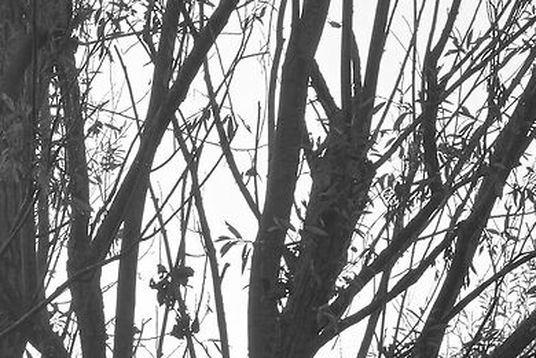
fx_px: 4853
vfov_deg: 4.1
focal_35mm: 326
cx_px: -804
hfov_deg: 6.0
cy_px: 832
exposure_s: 1/240
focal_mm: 35
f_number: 6.4
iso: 200
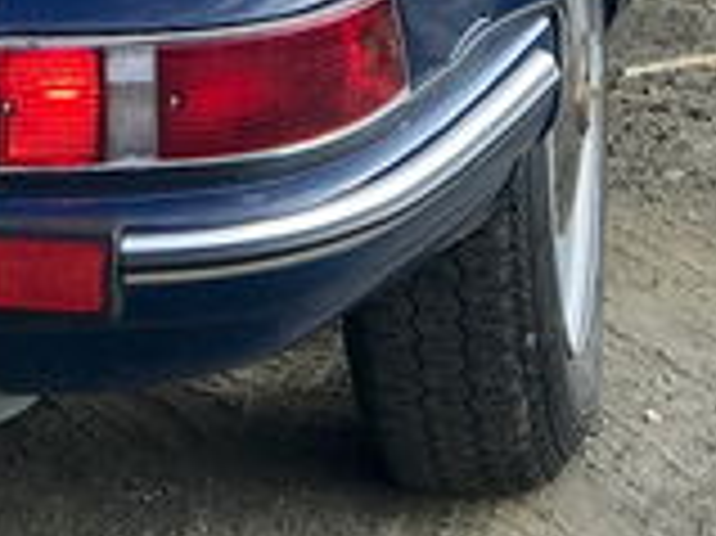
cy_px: -640
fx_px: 5684
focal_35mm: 275
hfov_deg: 7.2
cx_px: 99
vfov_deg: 5.3
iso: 20
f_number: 2.8
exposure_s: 1/128
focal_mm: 6.6
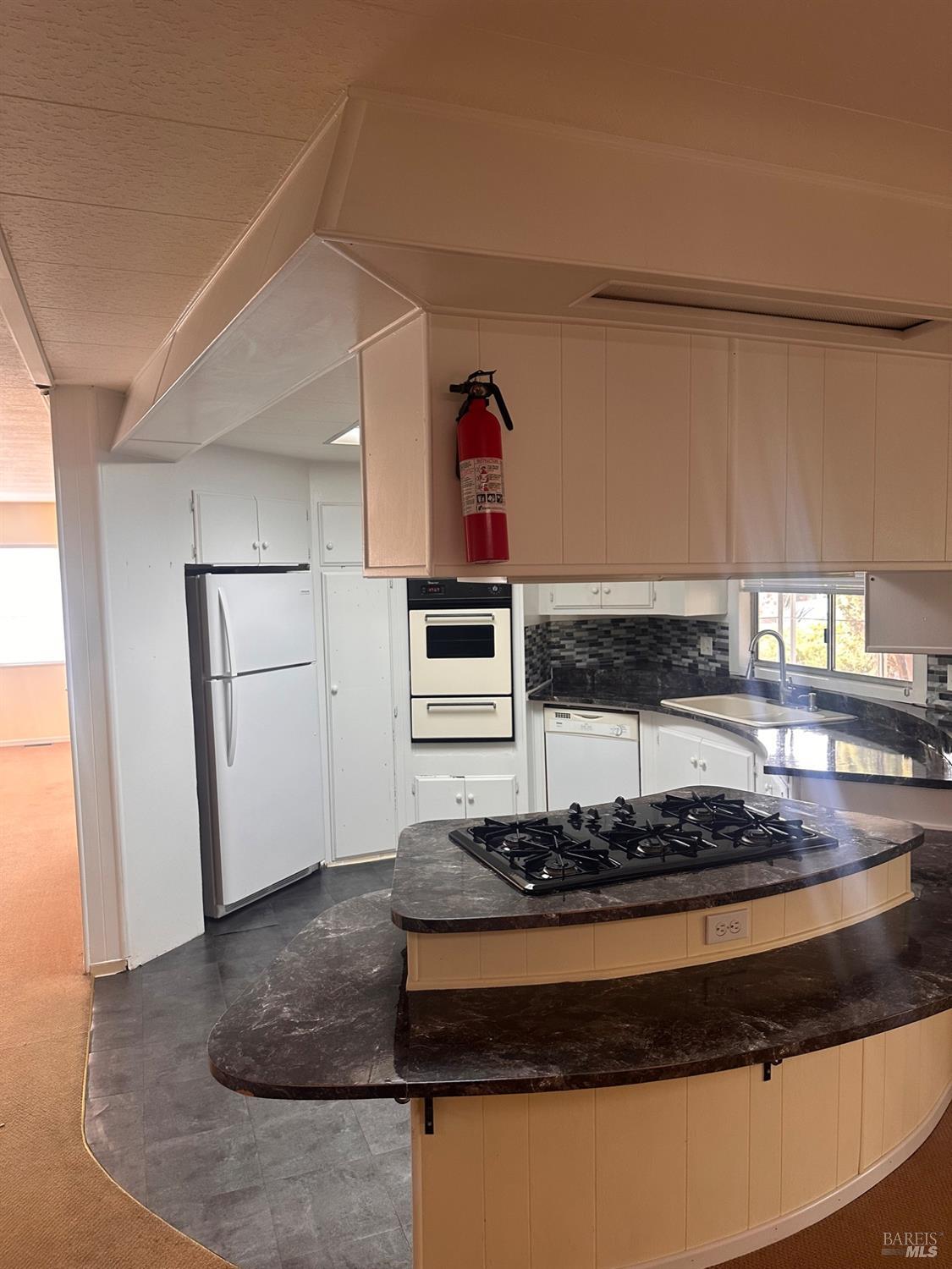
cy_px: 634
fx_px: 880
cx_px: 476
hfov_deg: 56.8
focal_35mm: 24
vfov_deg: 71.6
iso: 200
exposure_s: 1/60
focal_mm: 6.86
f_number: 1.78
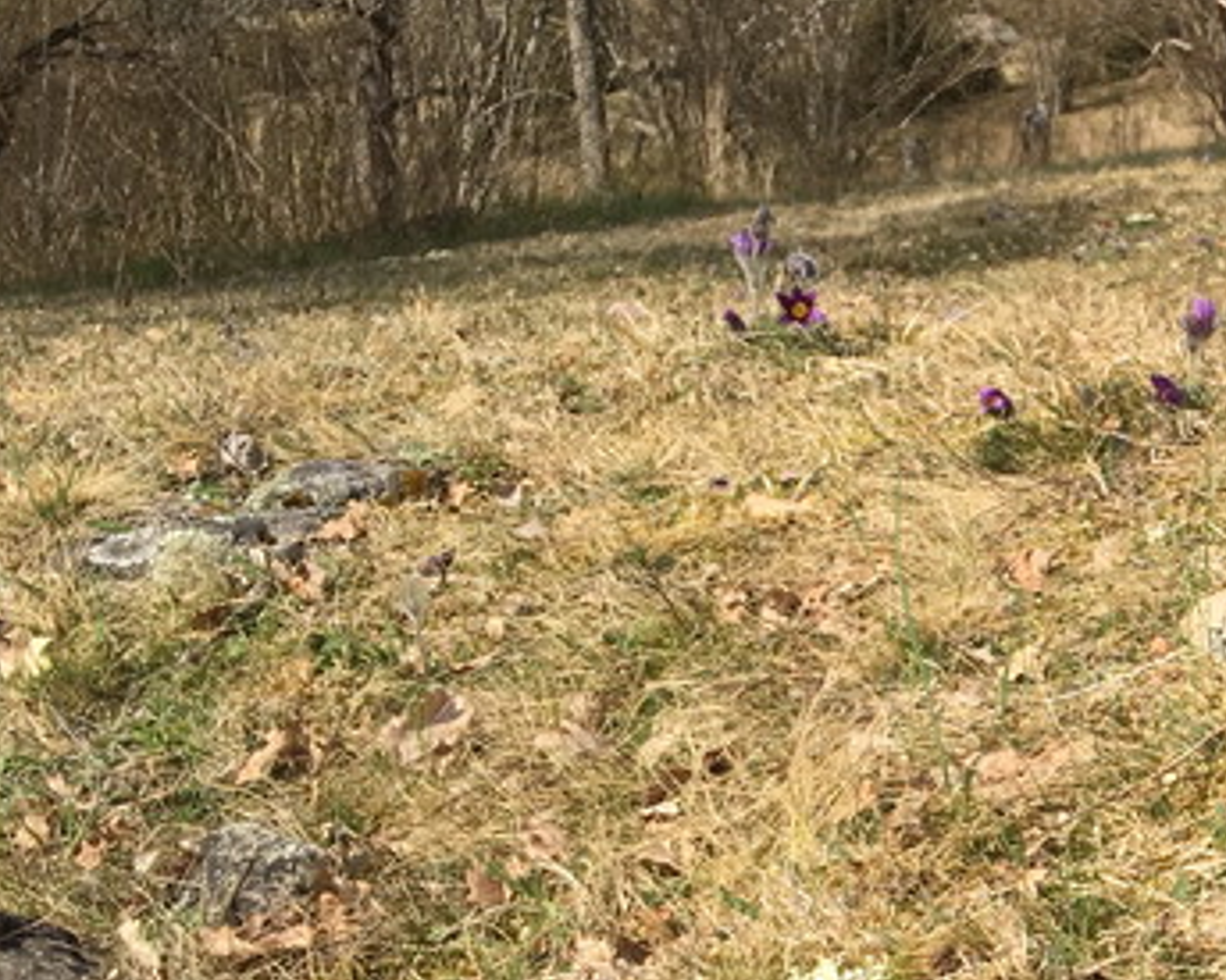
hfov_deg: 21.4
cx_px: 1671
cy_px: 698
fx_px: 2866
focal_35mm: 79
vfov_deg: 19.3
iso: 25
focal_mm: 4.15
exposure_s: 1/1115
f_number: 2.2
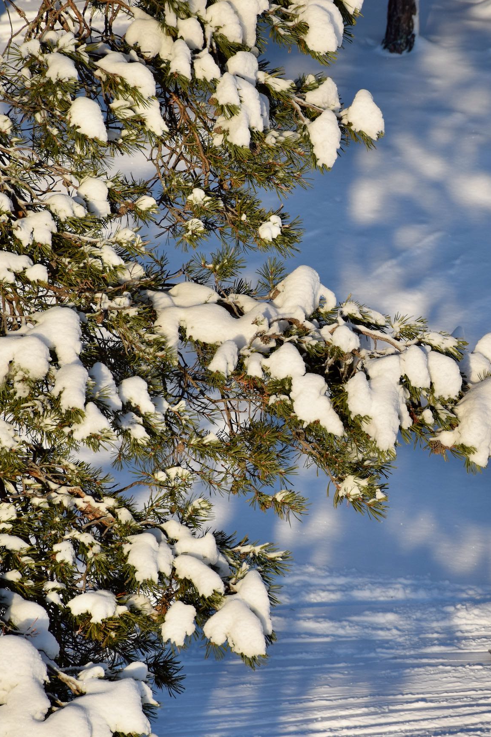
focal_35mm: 237
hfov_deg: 5.8
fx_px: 4844
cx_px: 502
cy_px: 368
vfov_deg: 8.7
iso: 200
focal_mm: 105
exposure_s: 1/400
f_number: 10
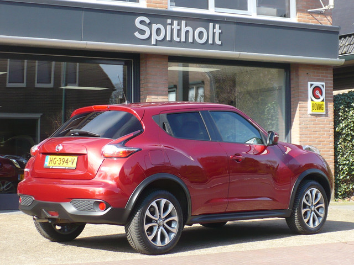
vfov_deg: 16.6
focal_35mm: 89
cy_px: 132
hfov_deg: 22.0
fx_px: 910
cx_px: 177
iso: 100
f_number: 3.1
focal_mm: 9.9
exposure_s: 1/400
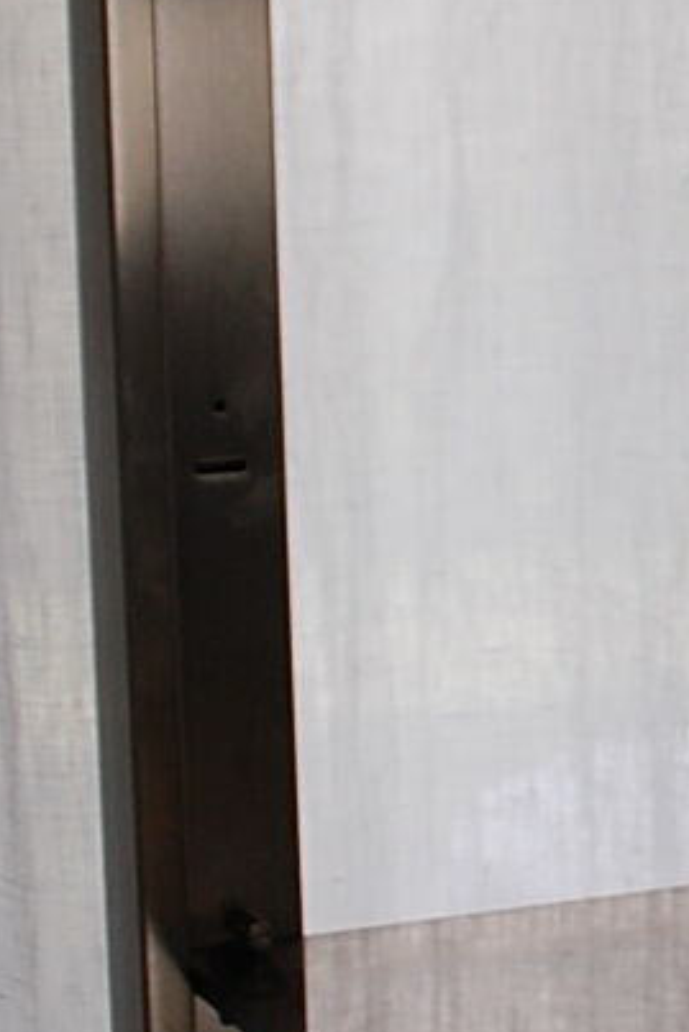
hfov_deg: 10.9
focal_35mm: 123
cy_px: 456
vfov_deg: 16.6
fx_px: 3528
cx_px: 932
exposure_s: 1/125
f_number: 5.6
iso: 320
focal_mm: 22
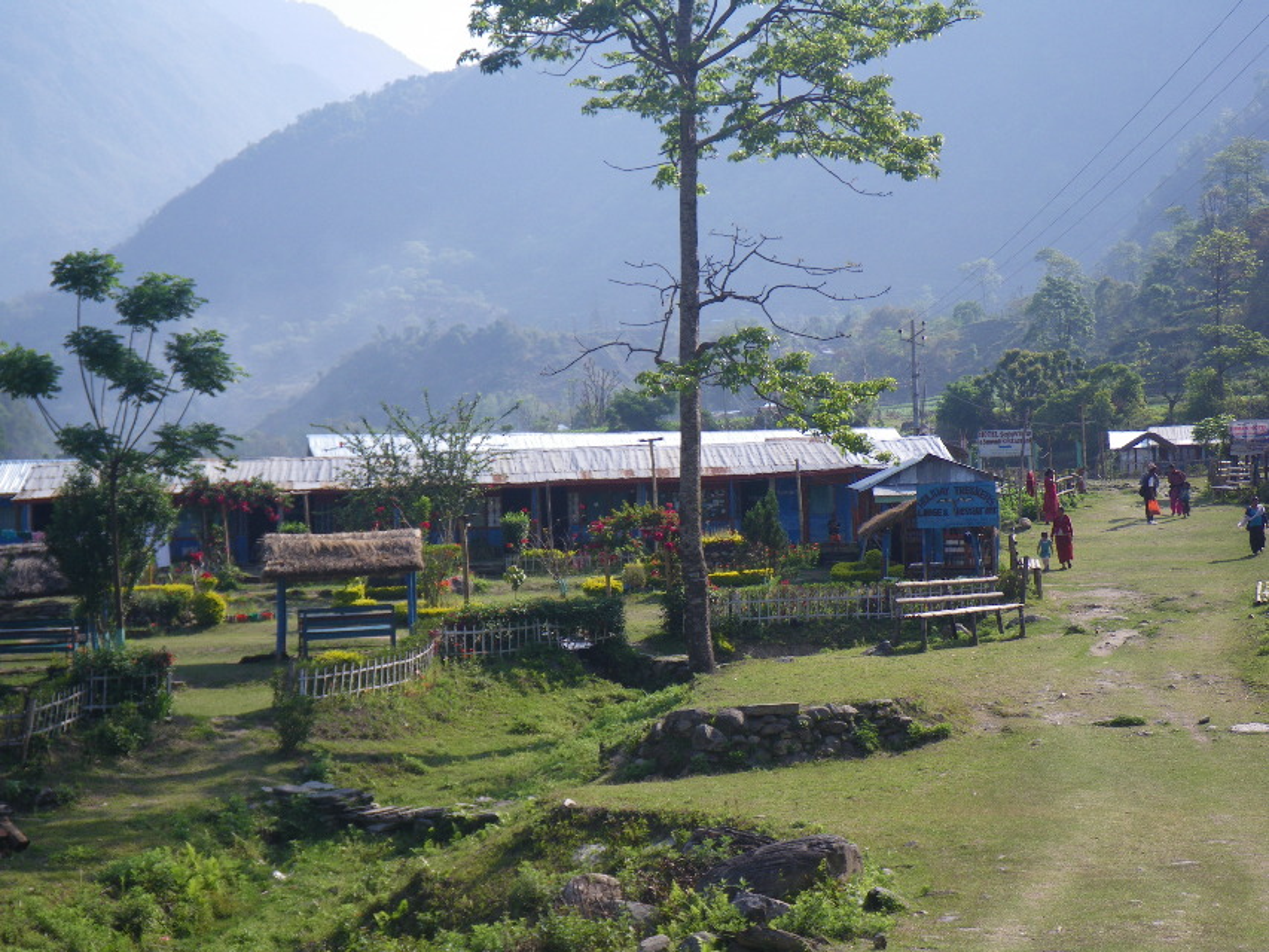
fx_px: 2273
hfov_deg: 31.2
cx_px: 634
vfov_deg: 23.7
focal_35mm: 62
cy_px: 476
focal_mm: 11.1
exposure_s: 1/200
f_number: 4.6
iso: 50
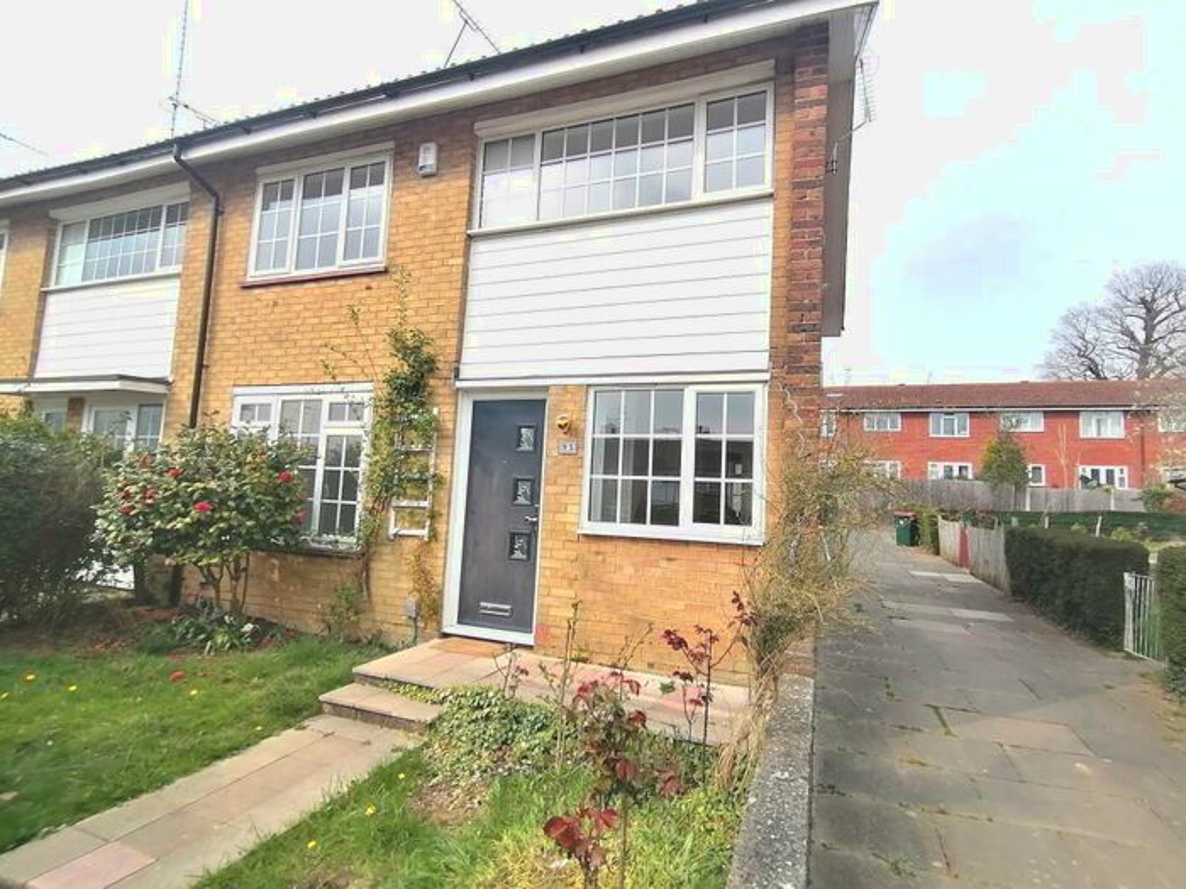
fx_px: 582
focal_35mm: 17
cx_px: 593
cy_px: 444
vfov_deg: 74.7
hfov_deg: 91.0
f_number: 2.4
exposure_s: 1/929
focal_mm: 2.7
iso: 50
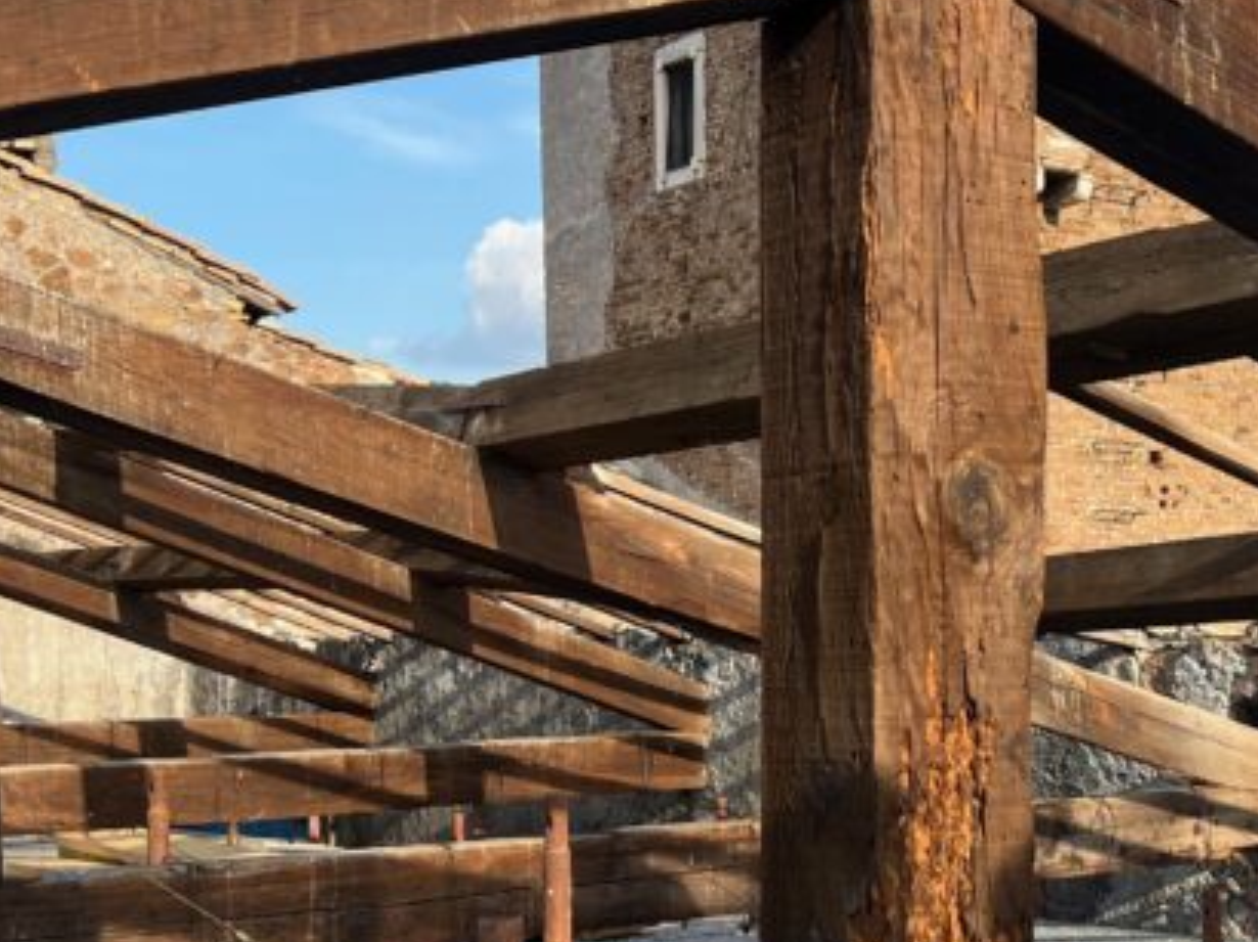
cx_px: 1022
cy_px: 644
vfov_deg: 22.5
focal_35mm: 65
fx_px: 2361
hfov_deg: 29.1
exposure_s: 1/1808
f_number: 1.5
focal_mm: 5.7
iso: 50
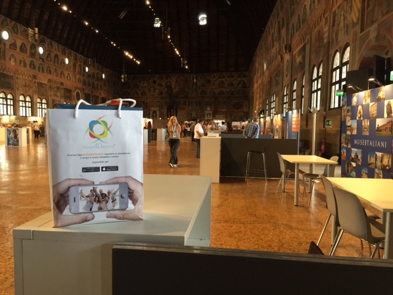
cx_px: 196
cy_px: 148
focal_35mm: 29
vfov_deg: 48.2
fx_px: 329
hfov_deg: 61.7
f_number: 2.2
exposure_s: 1/15
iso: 80
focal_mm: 4.15
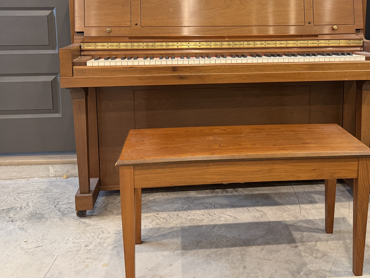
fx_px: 428
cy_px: 68
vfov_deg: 35.1
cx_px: 226
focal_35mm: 40
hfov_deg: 46.5
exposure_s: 1/60
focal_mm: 6.76
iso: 400
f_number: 1.78
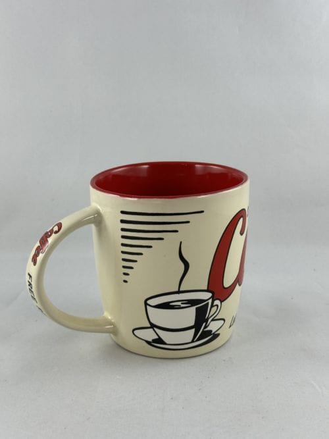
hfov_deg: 30.3
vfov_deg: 39.7
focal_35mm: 48
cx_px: 164
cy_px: 220
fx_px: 608
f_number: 1.78
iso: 50
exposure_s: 1/100
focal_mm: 6.86
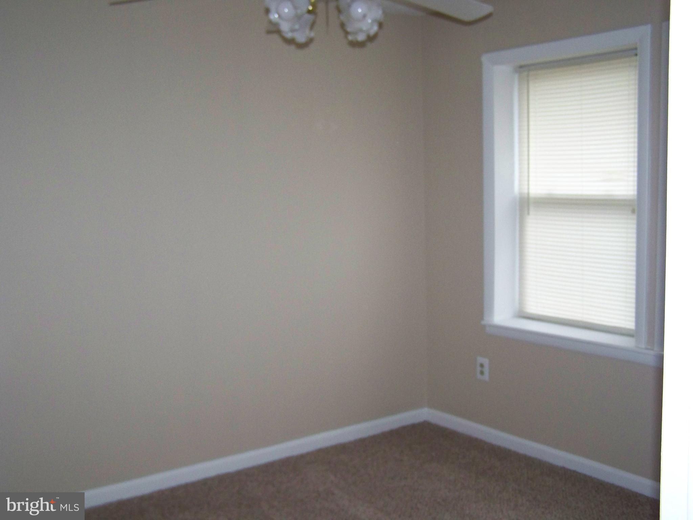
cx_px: 346
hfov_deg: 49.0
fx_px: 761
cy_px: 260
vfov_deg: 37.7
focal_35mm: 38
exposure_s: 1/30
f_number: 2.8
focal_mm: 6.3
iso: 200
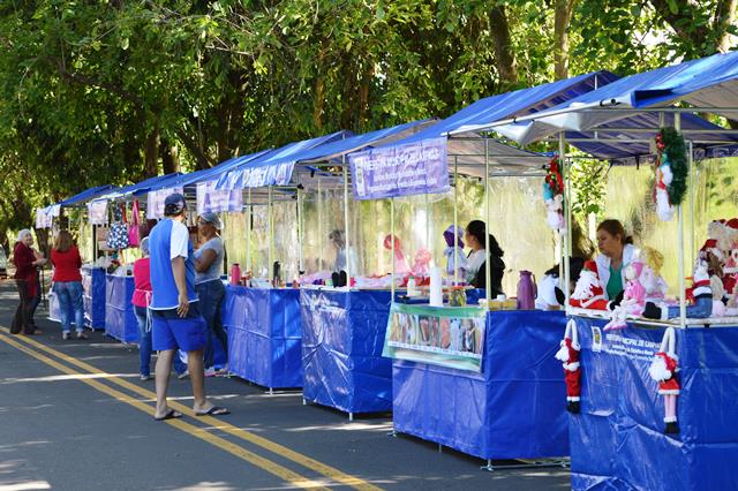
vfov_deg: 16.5
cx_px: 369
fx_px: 1690
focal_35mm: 82
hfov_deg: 24.6
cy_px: 246
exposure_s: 1/125
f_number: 5.6
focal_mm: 55
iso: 320
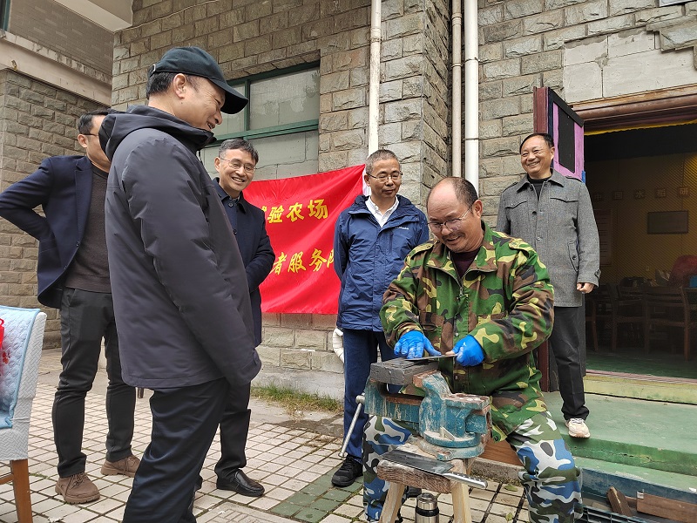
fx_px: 463
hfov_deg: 73.9
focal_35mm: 23
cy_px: 262
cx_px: 348
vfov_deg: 58.9
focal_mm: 5.52
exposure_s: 1/100
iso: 269
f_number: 1.9
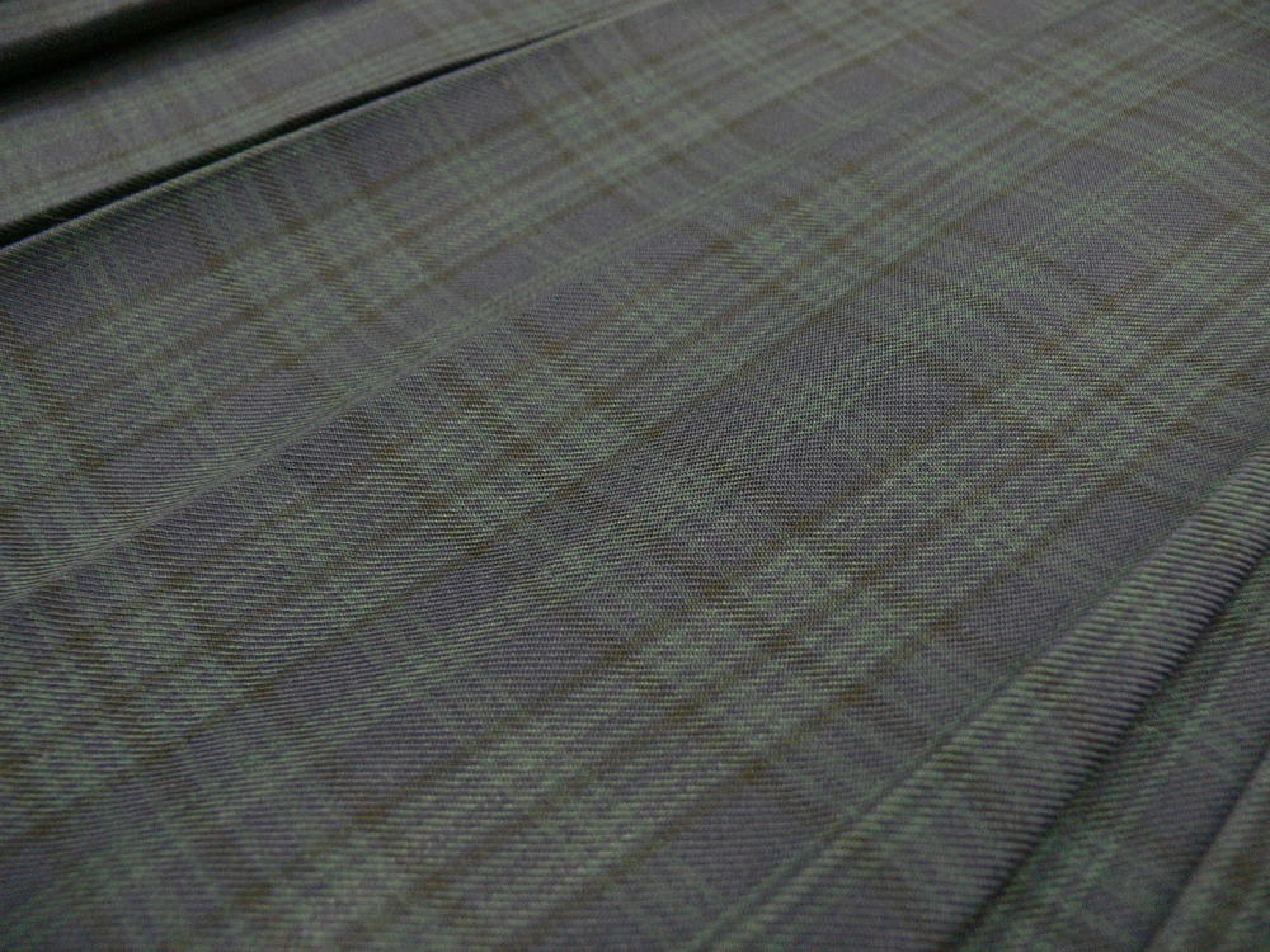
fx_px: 1284
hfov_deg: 52.6
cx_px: 635
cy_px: 476
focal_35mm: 35
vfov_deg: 40.7
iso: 200
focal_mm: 7.4
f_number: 2.8
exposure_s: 1/13
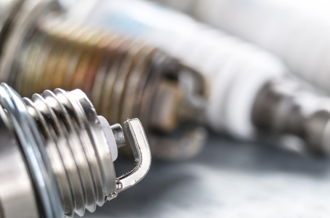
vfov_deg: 9.1
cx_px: 165
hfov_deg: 13.7
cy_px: 109
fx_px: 1372
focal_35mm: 150
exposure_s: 1/200
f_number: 4.5
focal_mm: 100
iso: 100
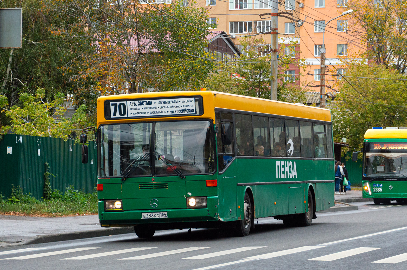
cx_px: 204
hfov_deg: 19.5
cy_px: 135
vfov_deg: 13.0
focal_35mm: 105
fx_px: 1186
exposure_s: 1/400
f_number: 5.6
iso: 400
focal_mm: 70
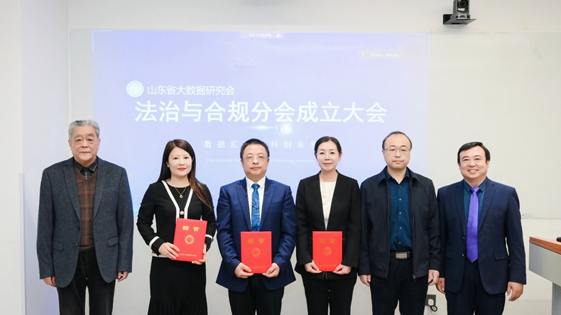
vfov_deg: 33.7
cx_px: 280
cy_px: 166
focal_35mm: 35
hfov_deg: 56.6
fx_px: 521
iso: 2500
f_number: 5
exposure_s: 1/200
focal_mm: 33
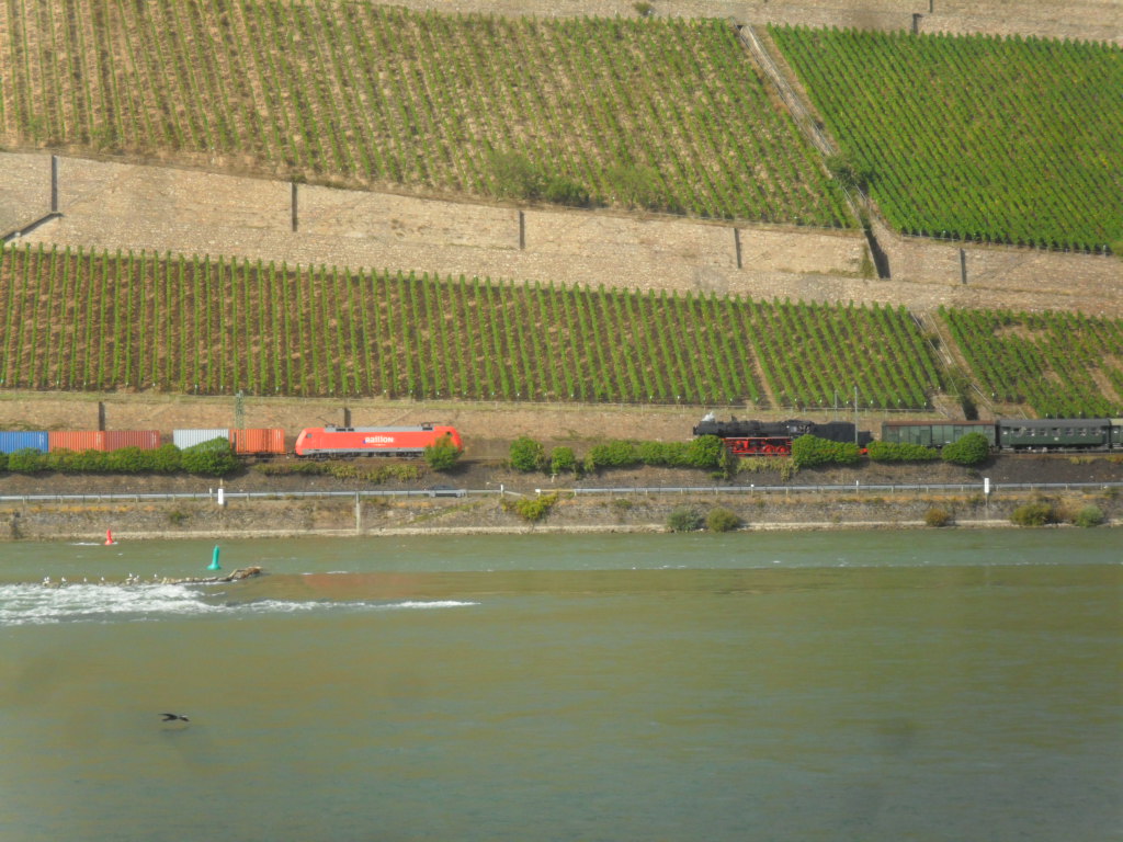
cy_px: 421
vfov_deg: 12.7
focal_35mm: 117
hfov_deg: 16.8
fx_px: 3796
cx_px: 562
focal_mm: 21
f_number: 5.4
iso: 100
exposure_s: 1/350
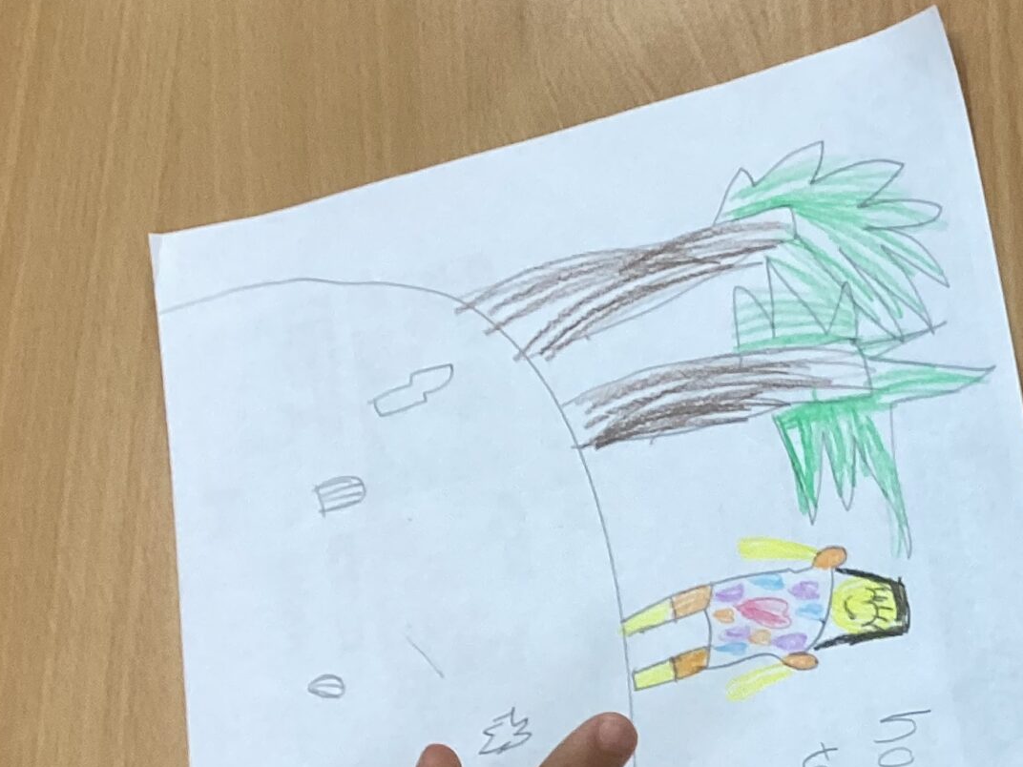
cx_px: 985
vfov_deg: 19.6
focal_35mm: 74
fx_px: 2187
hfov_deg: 25.2
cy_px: 650
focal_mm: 3.3
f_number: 2.4
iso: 80
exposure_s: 1/50
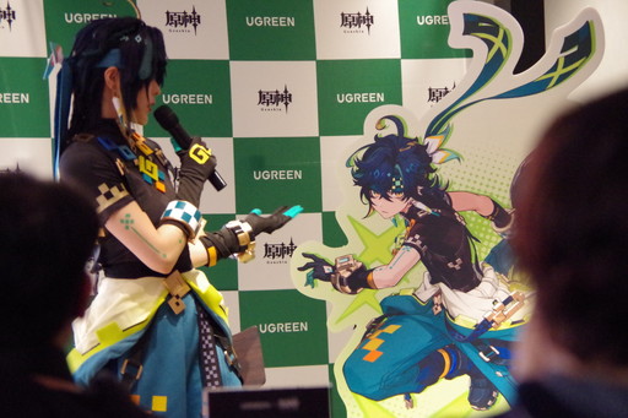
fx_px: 3522
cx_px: 314
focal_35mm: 202
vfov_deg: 6.8
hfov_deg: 10.2
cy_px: 209
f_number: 5.6
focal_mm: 135
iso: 6400
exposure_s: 1/125
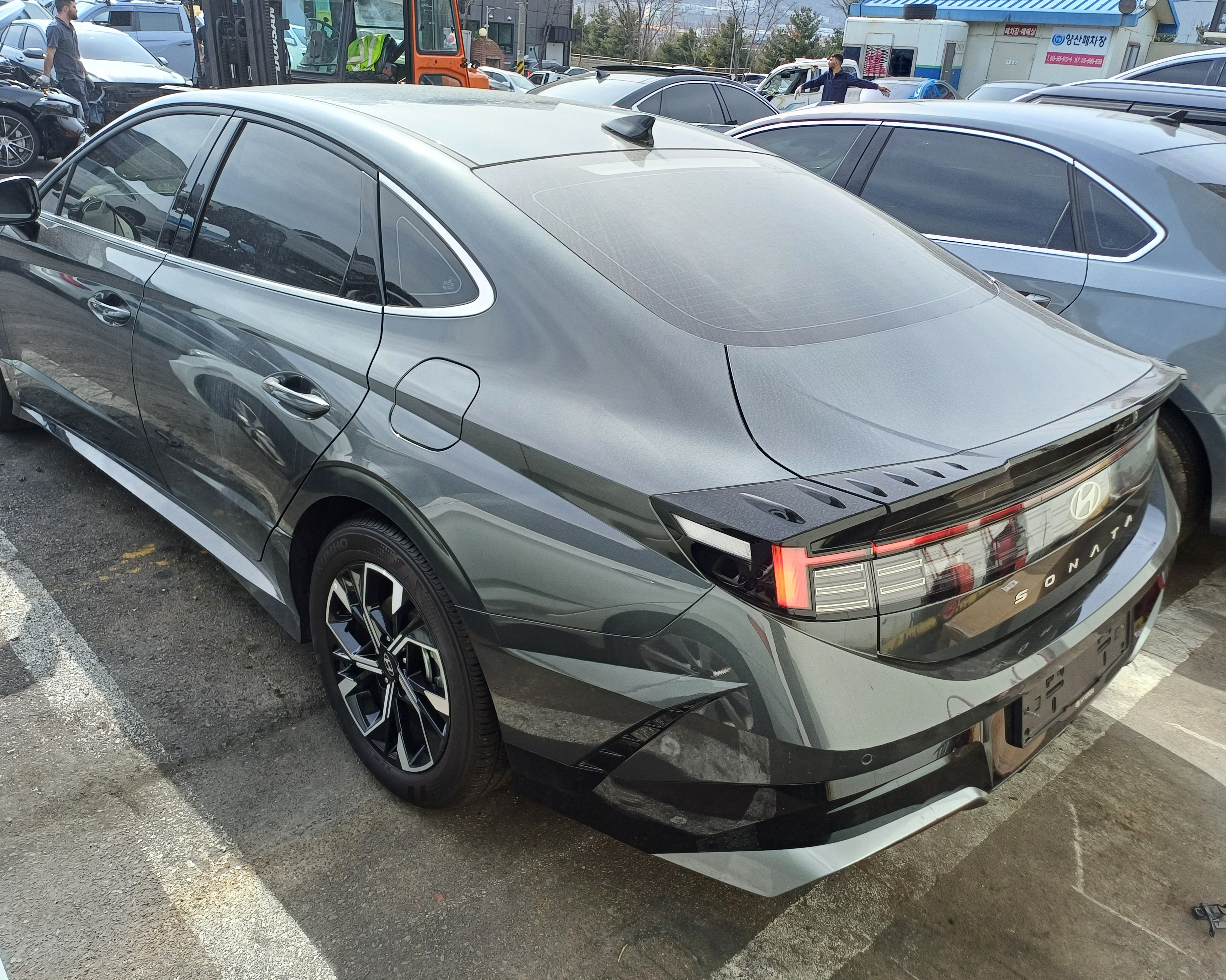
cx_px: 596
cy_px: 477
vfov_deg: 53.2
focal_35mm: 27
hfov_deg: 64.1
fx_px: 980
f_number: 1.8
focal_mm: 4.65
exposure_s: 1/630
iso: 50
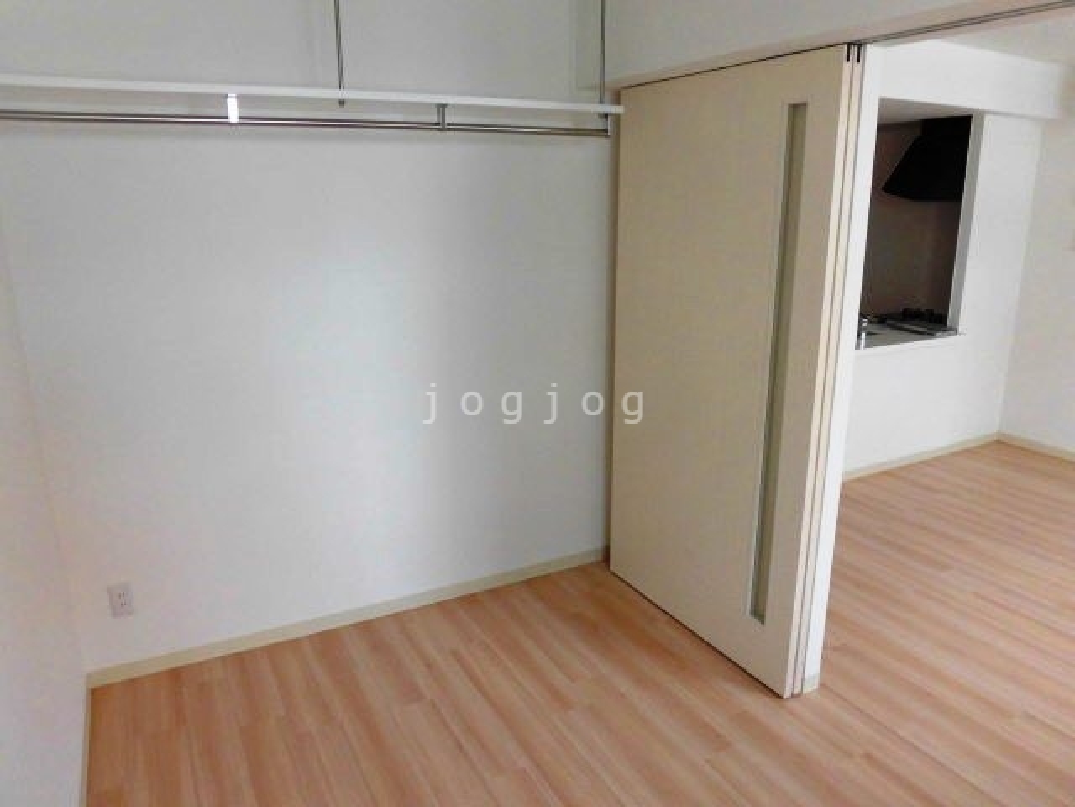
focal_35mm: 24
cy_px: 404
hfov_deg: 71.6
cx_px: 538
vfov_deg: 56.8
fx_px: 745
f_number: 3.1
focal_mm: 4.3
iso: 125
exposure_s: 1/100
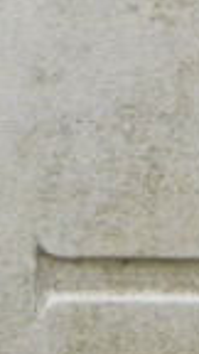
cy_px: -81
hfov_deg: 3.0
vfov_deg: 5.4
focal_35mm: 400
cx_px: 283
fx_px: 3752
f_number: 4
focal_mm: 11.8
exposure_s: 1/118
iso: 64
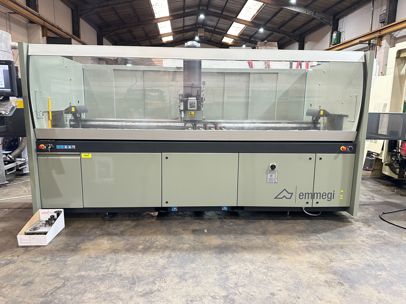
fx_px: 281
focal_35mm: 24
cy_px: 152
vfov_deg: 56.8
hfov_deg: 71.6
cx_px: 203
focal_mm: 6.86
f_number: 1.78
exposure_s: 1/50
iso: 320
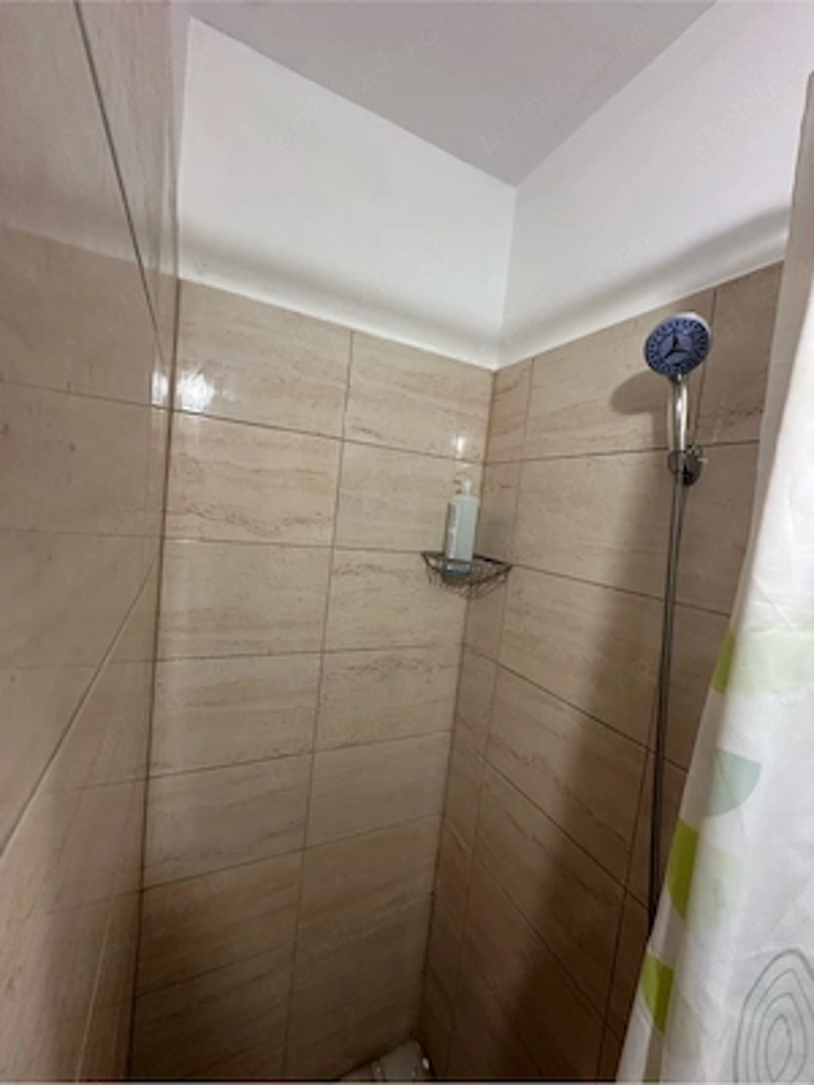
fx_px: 439
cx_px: 407
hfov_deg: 85.7
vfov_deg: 102.1
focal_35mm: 14
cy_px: 542
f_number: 2.2
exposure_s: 1/50
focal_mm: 2.22
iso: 160
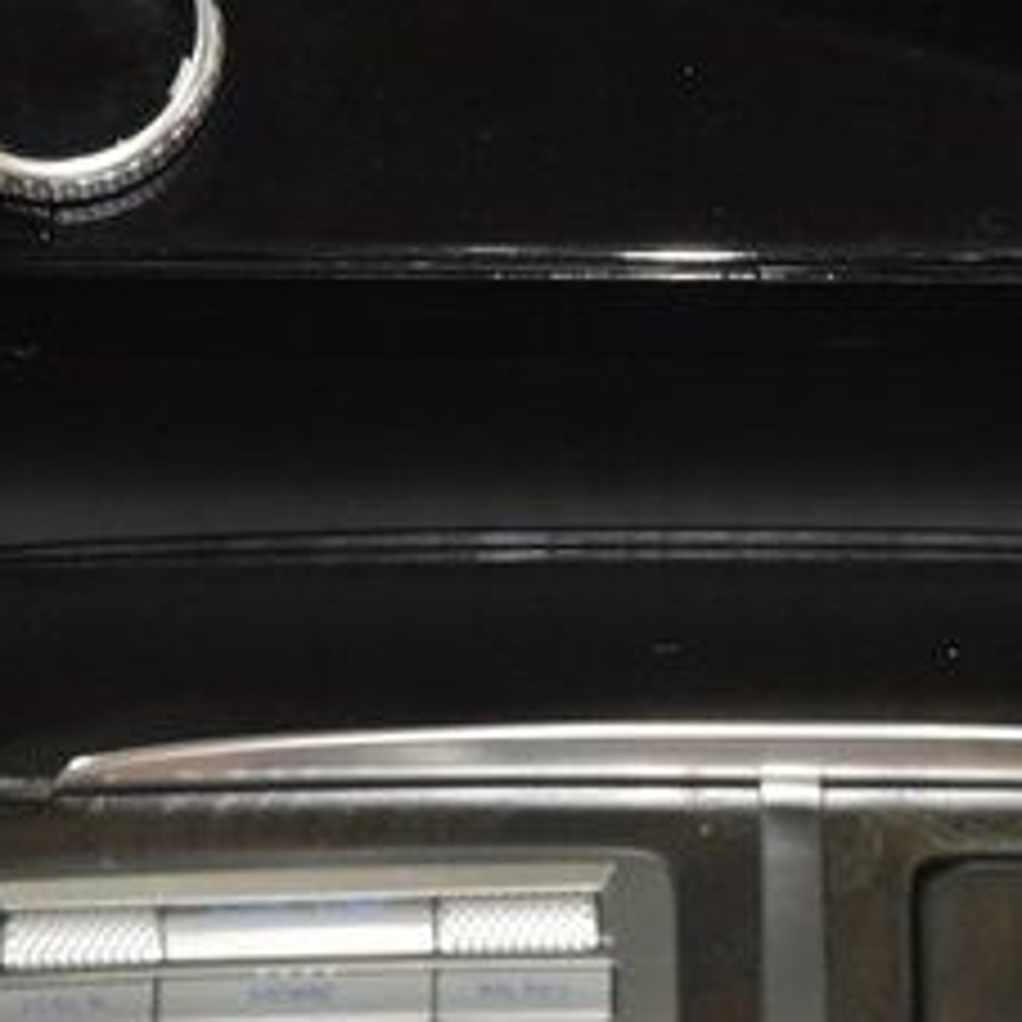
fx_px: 8417
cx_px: 779
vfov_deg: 6.9
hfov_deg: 6.9
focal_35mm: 252
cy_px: 304
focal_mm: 70
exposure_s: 1/40
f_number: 4.5
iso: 3200
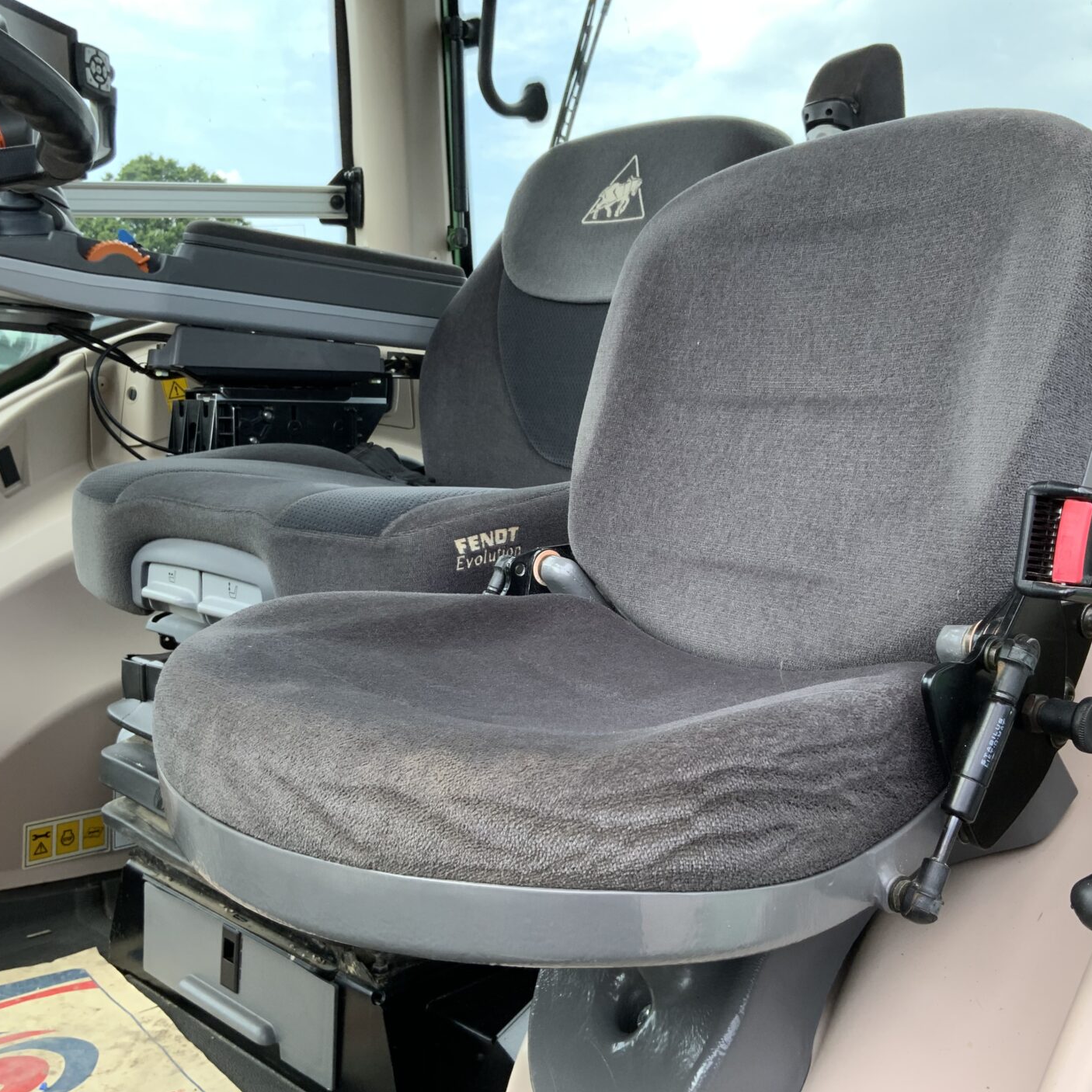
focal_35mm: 35
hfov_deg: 47.1
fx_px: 1249
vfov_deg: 47.2
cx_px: 603
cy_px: 534
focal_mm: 3
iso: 16
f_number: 1.8
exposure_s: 1/145
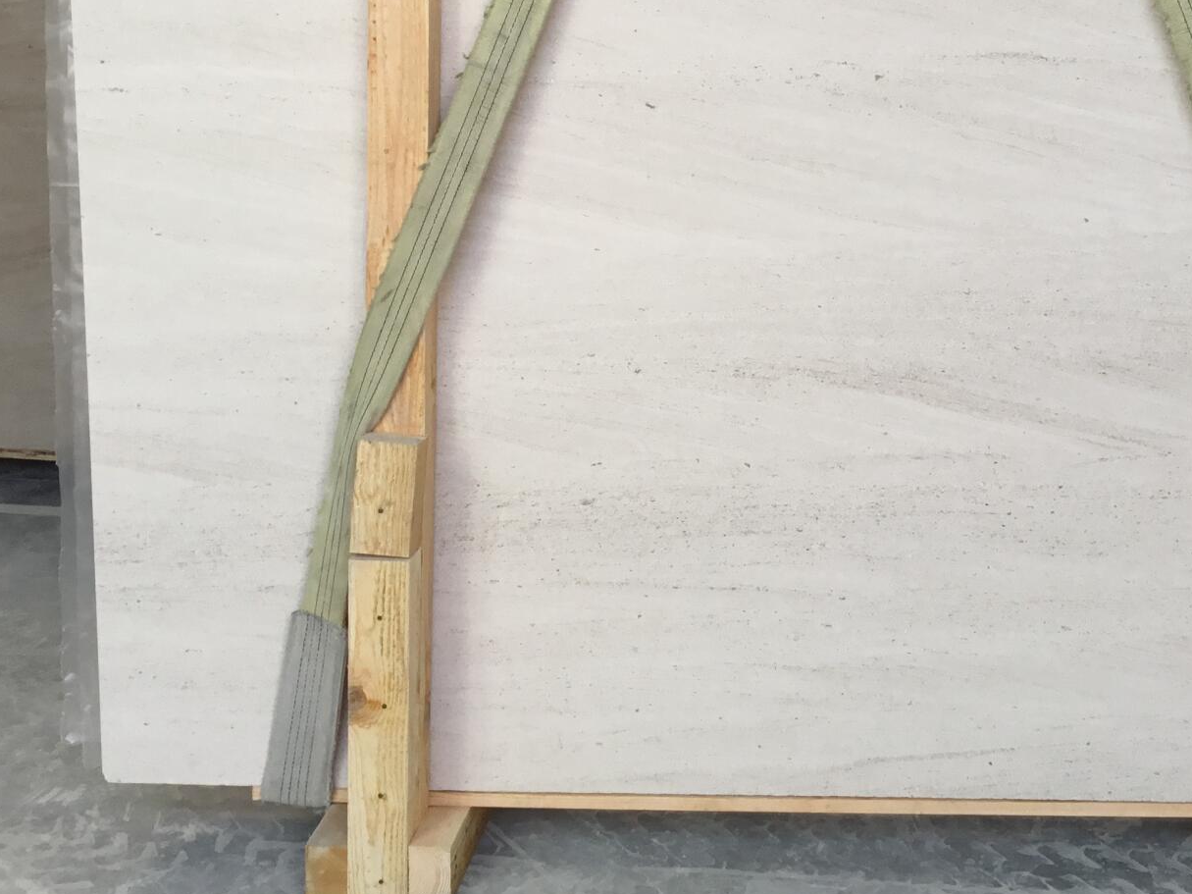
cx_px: 873
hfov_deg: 38.1
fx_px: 1687
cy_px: 217
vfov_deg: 29.2
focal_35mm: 49
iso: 25
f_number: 2.4
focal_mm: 3.3
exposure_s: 1/280
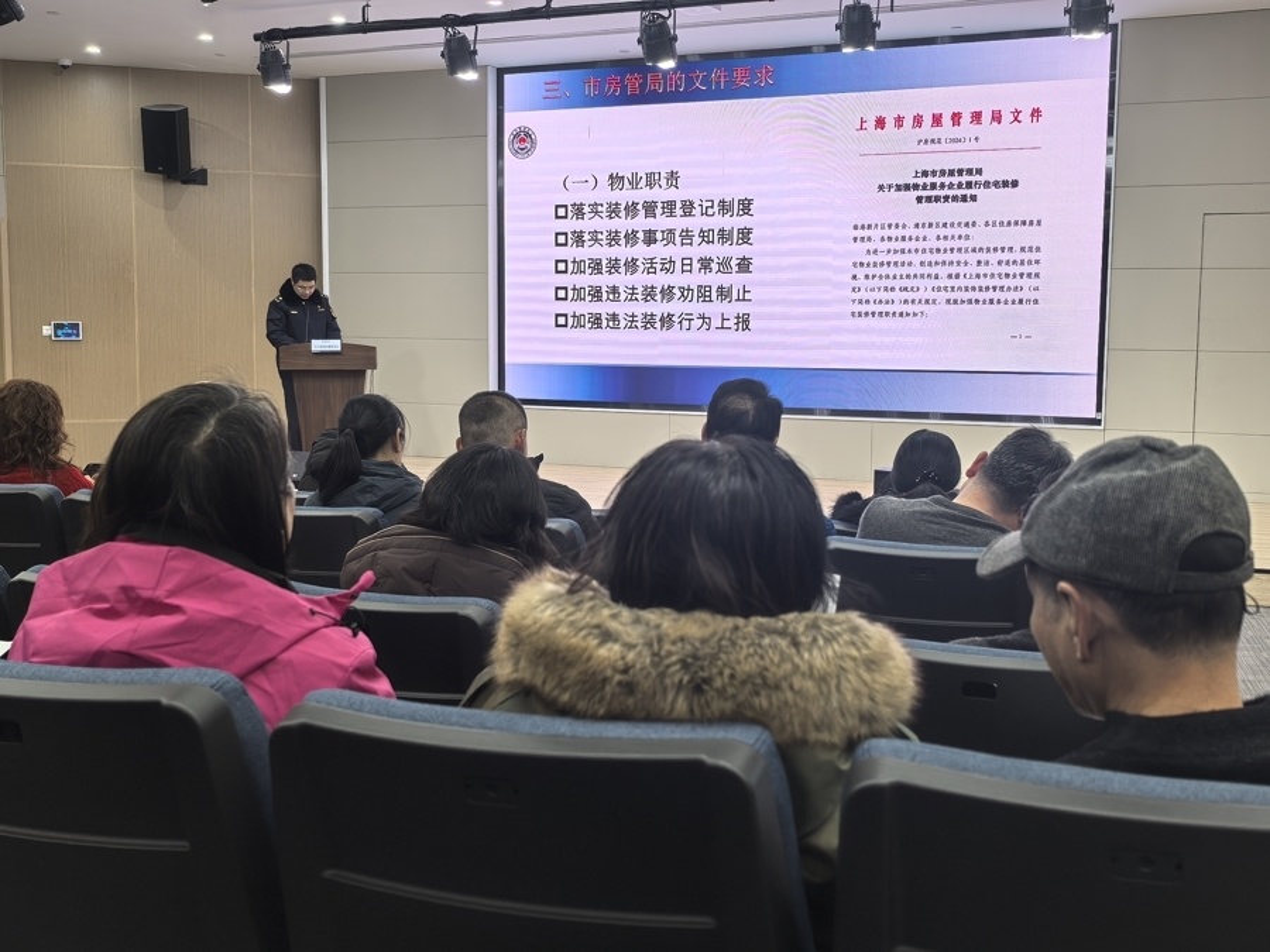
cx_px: 635
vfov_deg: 36.8
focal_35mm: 39
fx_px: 1431
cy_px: 476
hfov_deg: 47.9
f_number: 1.6
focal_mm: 8.5
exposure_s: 1/100
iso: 200
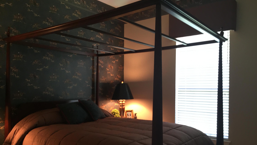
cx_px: 129
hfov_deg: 61.0
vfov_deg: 36.5
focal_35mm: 32
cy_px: 89
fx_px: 218
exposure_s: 1/30
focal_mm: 4.15
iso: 160
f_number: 2.2
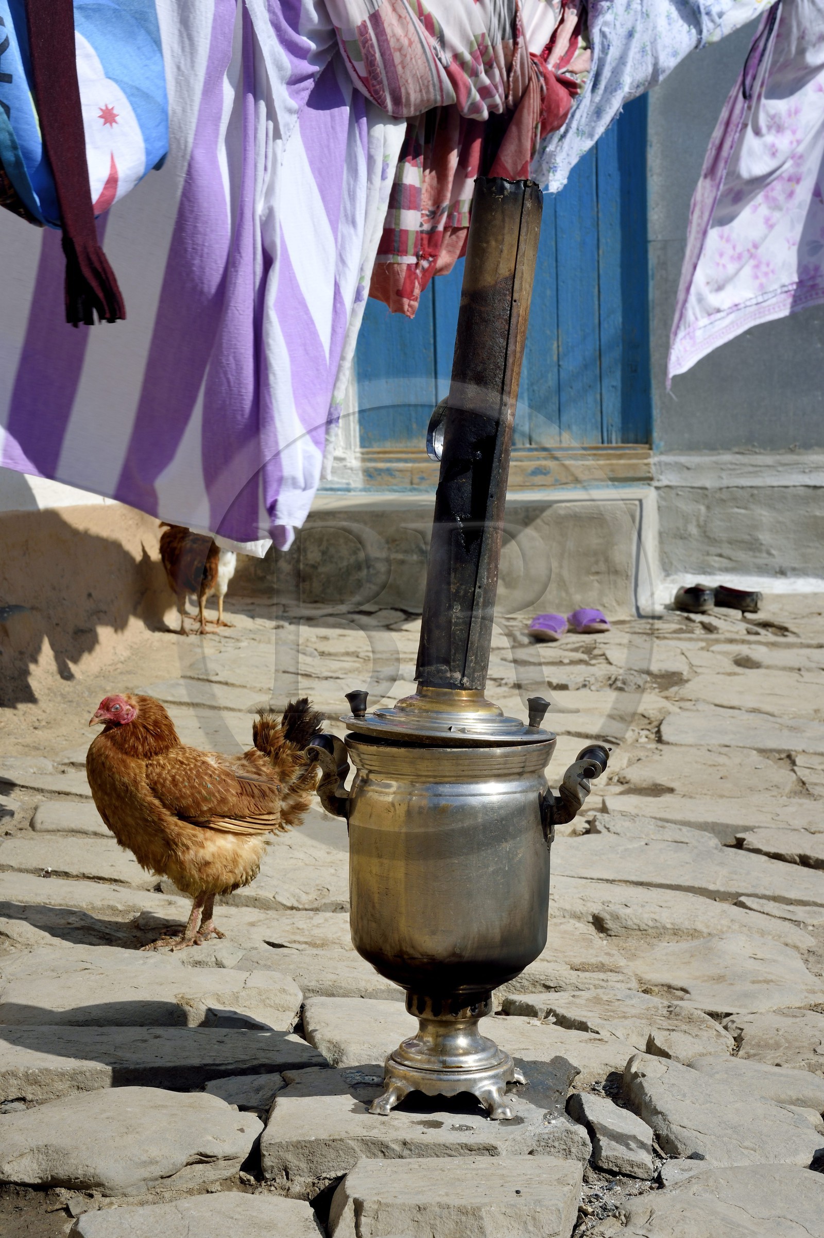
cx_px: 412
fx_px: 2405
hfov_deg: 19.4
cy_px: 619
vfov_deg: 28.9
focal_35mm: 70
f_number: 18
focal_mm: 70
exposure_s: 1/250
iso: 200
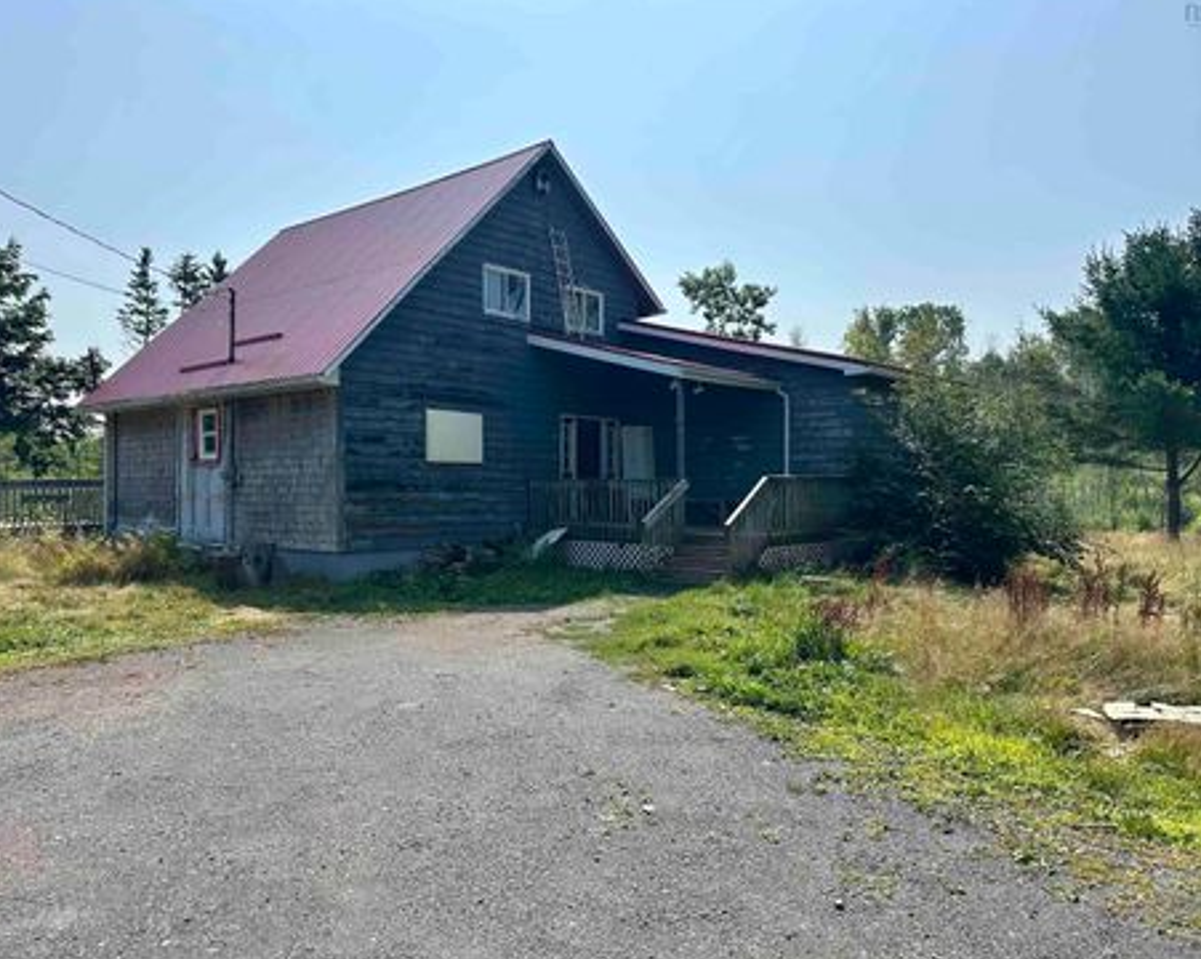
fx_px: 923
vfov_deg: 54.9
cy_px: 489
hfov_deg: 66.1
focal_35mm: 26
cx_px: 594
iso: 80
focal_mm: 6.86
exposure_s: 1/5848
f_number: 1.78
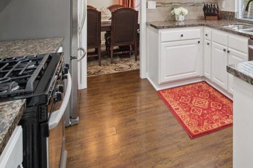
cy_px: -6
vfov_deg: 37.1
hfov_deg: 55.1
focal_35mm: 31
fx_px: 218
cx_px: 210
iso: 250
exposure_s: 1/18
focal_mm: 9
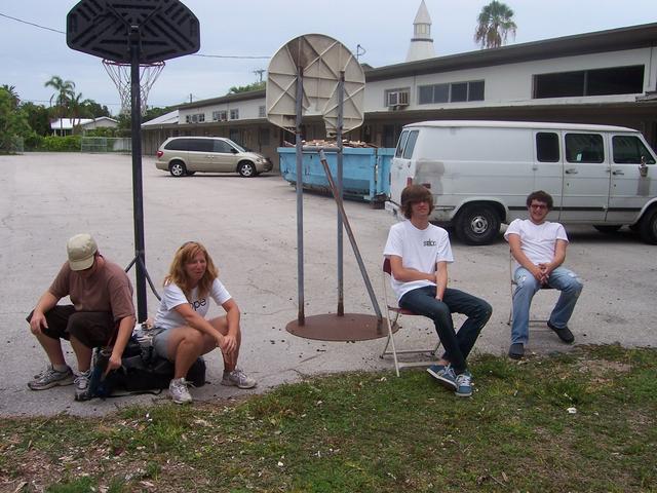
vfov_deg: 39.7
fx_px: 683
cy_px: 246
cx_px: 328
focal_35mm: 36
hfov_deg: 51.4
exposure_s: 1/500
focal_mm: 6
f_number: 4.8
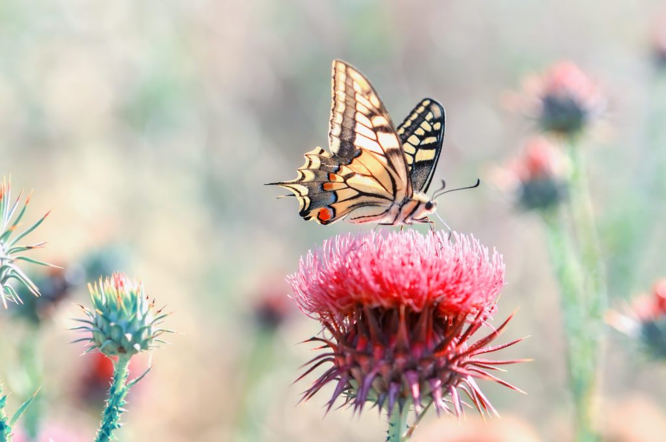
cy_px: 221
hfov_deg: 15.2
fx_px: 2494
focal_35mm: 135
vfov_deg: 10.1
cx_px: 333
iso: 250
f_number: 5.6
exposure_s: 1/2000
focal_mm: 90
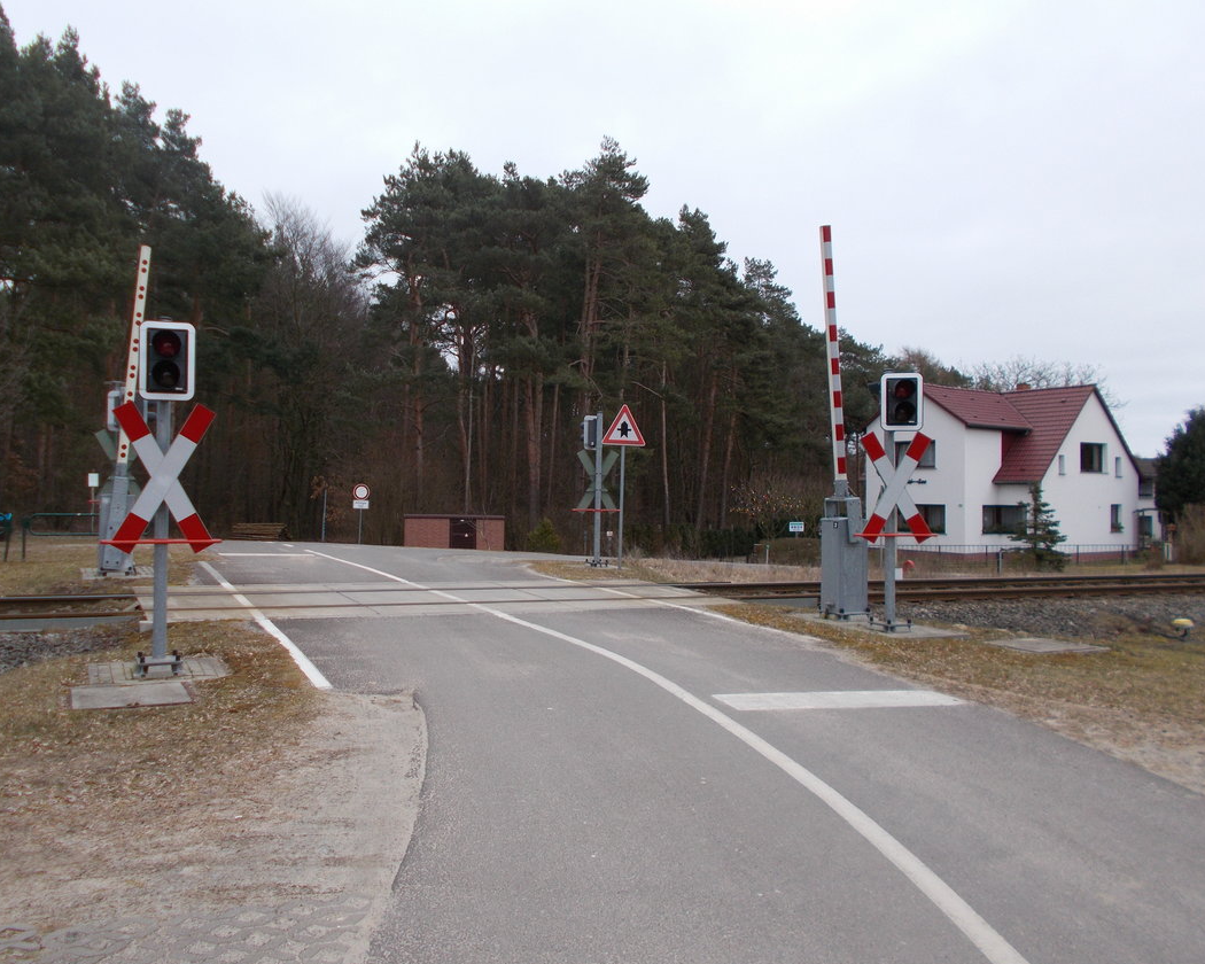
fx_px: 1034
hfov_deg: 60.2
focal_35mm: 29
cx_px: 520
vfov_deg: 50.0
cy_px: 479
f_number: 3.2
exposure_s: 1/400
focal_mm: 4.6
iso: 80
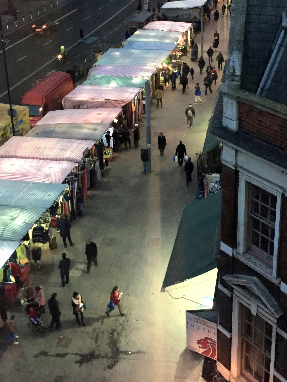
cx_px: 187
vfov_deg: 36.2
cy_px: 109
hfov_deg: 27.9
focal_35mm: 52
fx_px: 575
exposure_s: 1/17
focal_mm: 4.15
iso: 250
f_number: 2.2
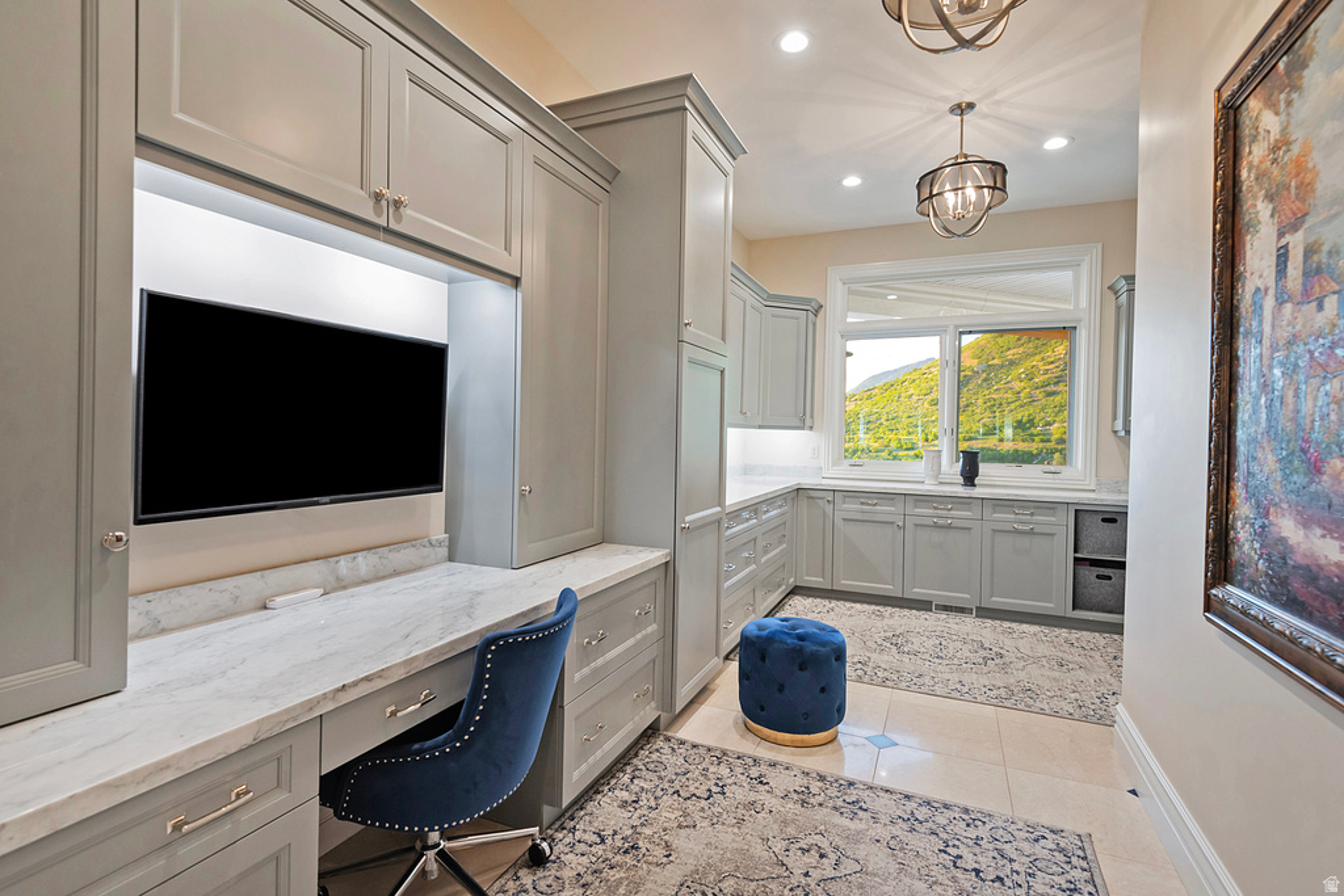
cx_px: 672
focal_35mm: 16
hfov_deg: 96.7
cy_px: 448
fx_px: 597
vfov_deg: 73.8
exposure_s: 1/25
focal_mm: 16
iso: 1000
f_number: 6.3
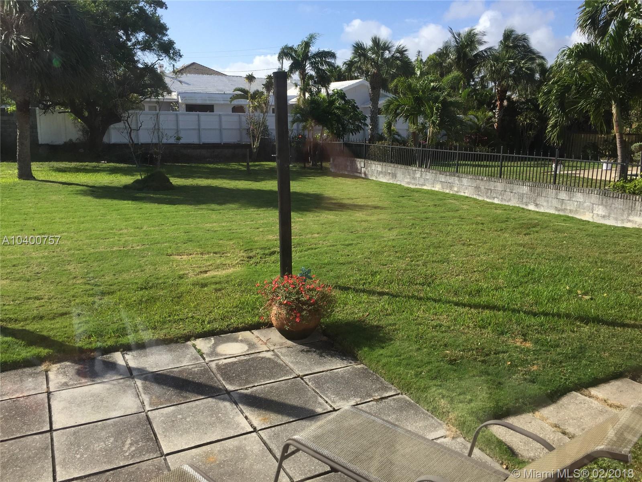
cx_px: 321
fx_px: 538
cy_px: 241
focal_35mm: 29
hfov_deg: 61.7
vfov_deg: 48.2
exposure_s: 1/920
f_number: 2.2
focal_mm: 4.15
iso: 32
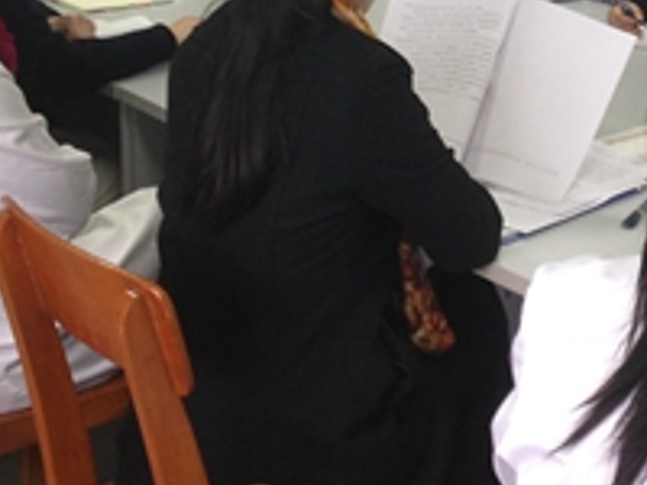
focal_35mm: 99
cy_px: -3
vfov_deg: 14.7
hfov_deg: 19.6
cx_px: 537
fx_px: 1850
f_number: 2.4
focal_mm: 4.13
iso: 64
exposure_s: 1/20
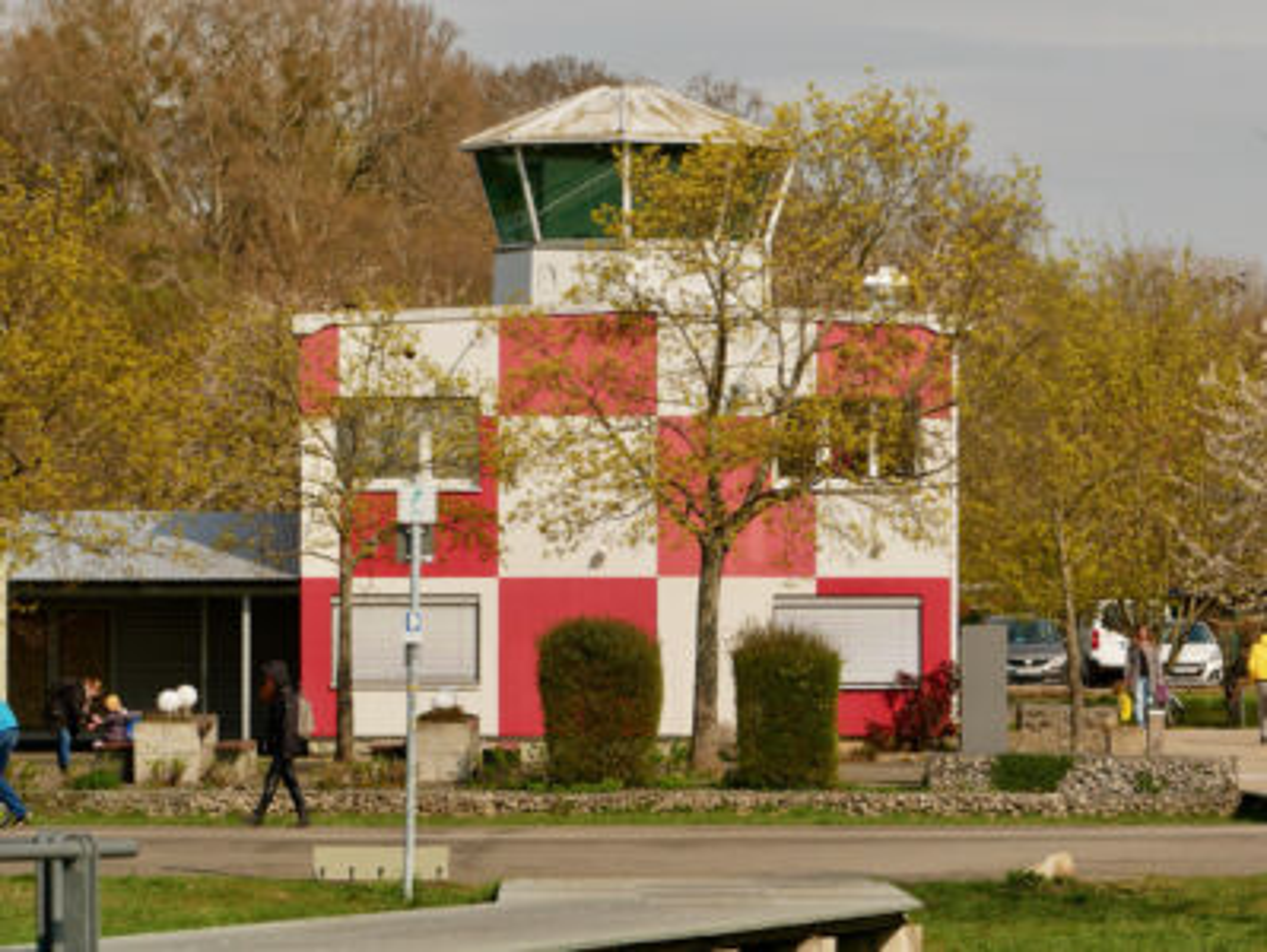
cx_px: 634
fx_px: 9672
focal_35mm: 264
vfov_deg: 5.6
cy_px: 476
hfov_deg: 7.5
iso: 200
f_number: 8
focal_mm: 132
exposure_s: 1/800
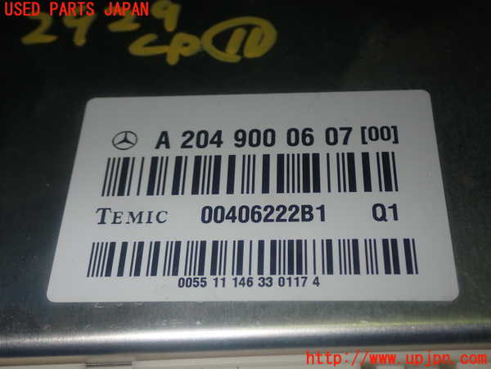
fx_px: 709
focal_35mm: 50
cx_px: 246
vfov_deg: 29.1
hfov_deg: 38.2
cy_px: 184
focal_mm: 9.01
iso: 200
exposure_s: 1/50
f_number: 9
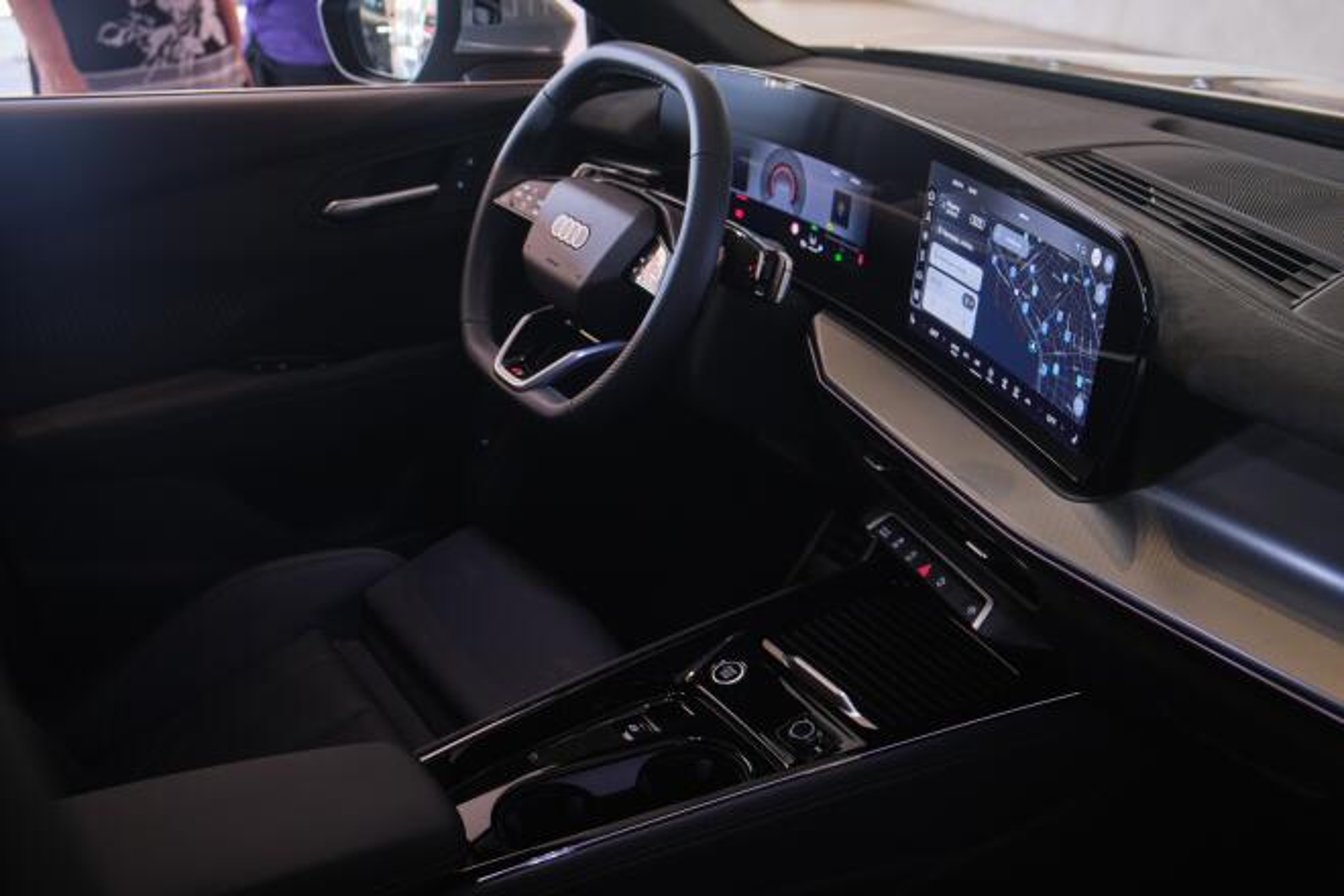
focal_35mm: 42
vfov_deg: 31.9
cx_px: 672
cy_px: 448
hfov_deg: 46.4
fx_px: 1568
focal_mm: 27.7
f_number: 4
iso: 640
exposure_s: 1/30
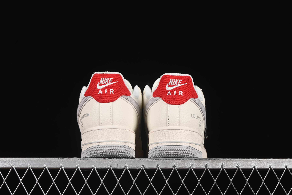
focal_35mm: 75
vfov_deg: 18.2
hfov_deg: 27.0
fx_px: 608
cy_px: 98
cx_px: 146
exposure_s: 1/80
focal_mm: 50
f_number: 8
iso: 160
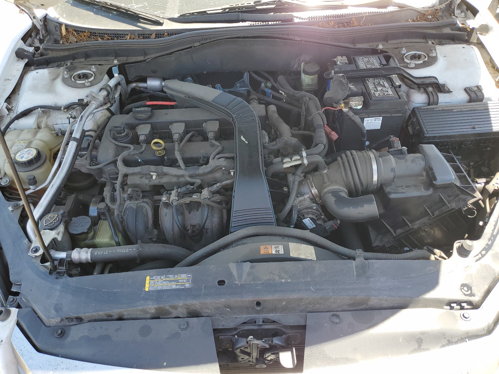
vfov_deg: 53.1
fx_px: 375
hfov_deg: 67.3
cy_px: 187
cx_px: 250
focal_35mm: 26
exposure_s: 1/357
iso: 50
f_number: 1.5
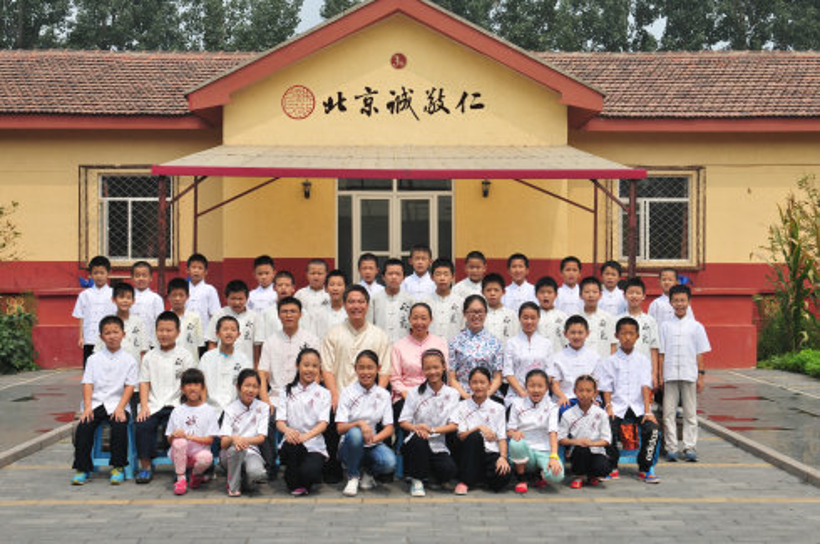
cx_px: 410
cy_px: 272
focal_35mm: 54
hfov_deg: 36.9
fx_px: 1228
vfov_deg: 25.0
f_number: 9
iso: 200
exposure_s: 1/320
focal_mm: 36
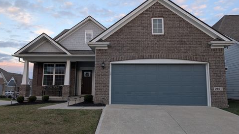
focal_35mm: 27
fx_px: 171
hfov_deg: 69.8
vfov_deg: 42.9
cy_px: 69
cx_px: 116
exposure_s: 1/59.6
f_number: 1.68
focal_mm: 6.9
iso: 22
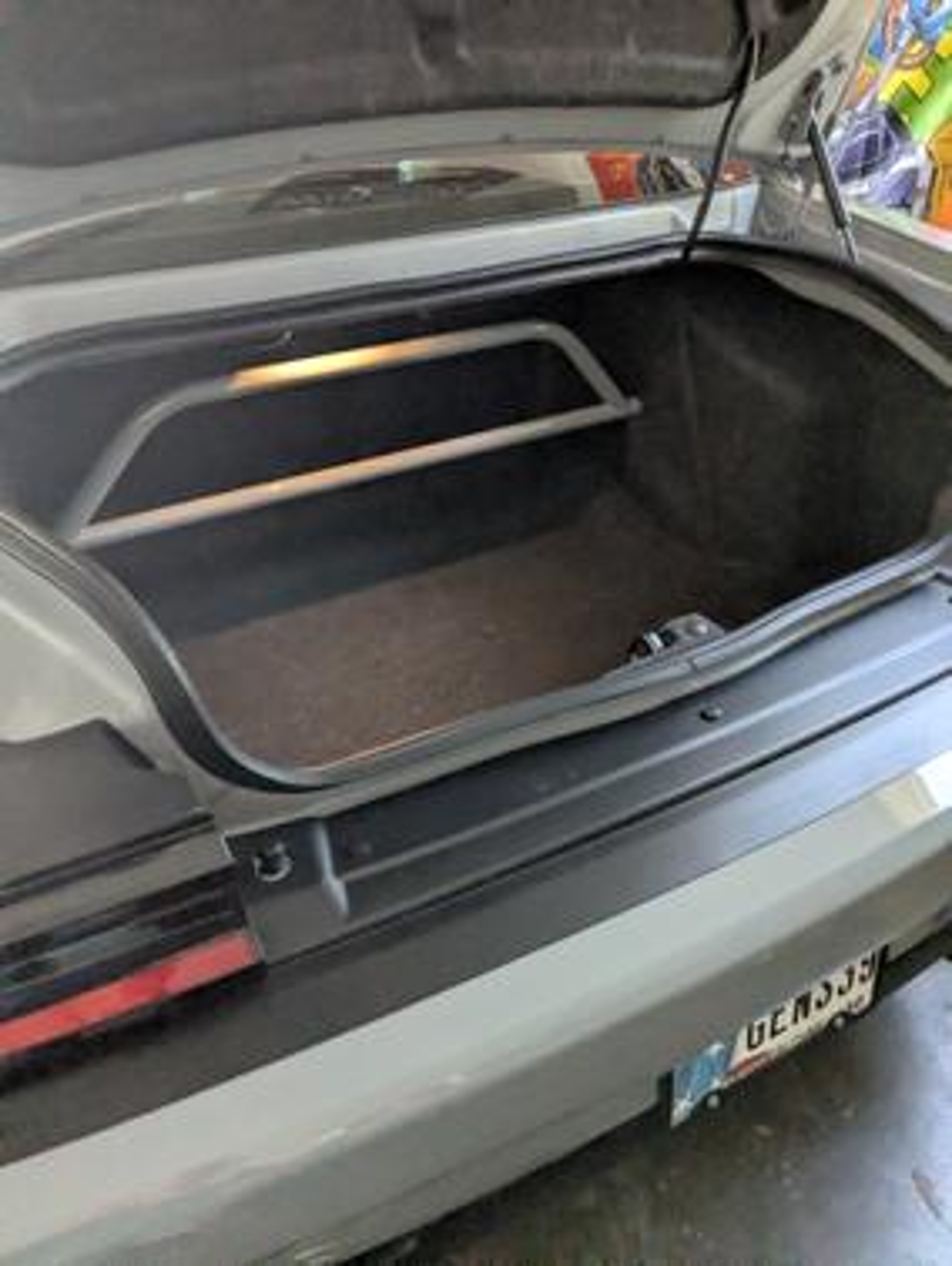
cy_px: 633
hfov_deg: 51.4
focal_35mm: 27
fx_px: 989
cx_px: 476
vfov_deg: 65.3
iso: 1907
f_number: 1.73
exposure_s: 1/120
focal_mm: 4.38
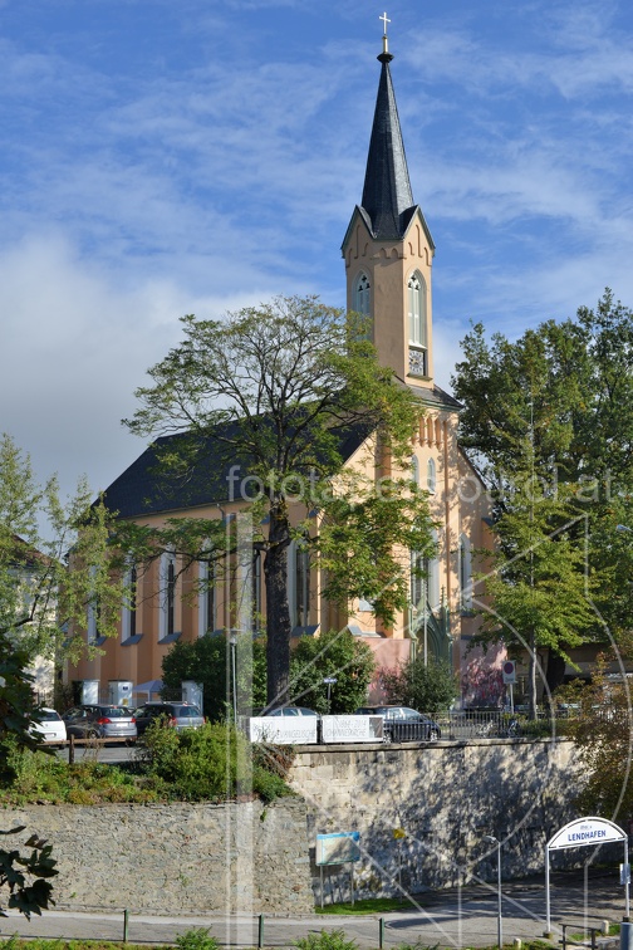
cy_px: 475
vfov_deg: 39.6
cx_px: 316
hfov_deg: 27.0
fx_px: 1319
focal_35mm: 50
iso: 200
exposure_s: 1/250
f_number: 11
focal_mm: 50
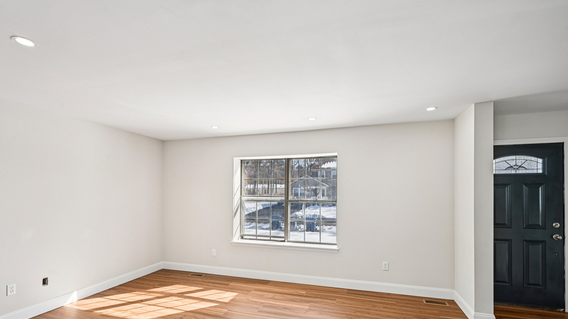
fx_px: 256
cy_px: 188
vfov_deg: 63.5
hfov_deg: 95.9
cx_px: 284
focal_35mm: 17
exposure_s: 1/125
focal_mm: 16
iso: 400
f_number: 8
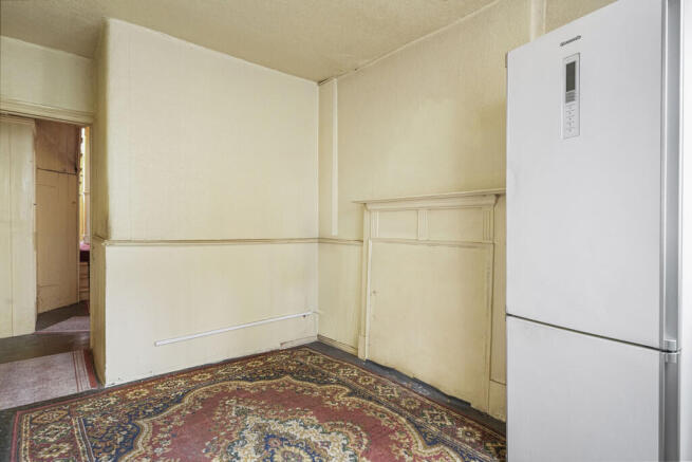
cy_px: 231
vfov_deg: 66.8
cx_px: 346
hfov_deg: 89.4
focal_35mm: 18
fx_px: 350
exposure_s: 1/5
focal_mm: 18.2
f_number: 5.6
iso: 1000
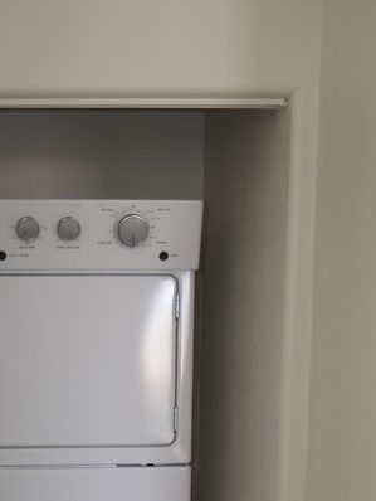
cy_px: 580
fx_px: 1042
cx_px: 59
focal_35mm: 72
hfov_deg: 20.2
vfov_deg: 24.8
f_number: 3.5
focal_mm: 14
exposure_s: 1/50
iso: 320
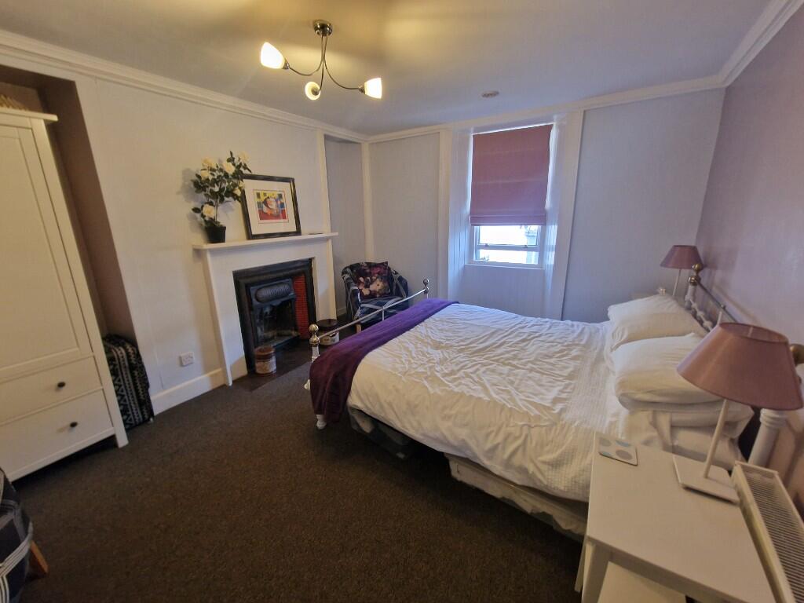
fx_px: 302
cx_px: 402
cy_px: 302
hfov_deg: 106.2
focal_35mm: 13
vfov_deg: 89.9
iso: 250
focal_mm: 2.2
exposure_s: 1/50
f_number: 2.2
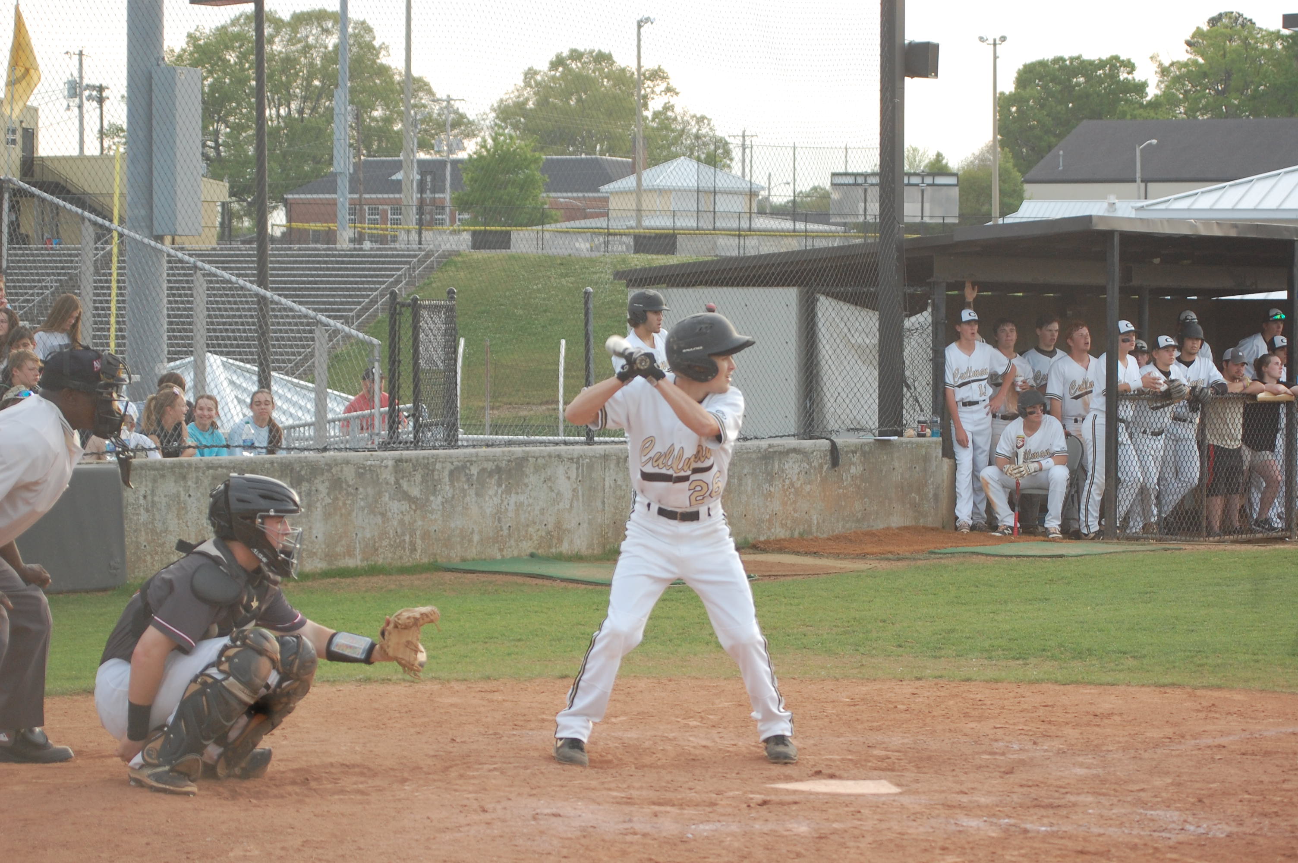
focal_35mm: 120
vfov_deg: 11.4
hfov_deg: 17.1
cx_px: 649
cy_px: 432
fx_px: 4323
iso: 400
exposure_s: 1/200
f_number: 5.6
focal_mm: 80
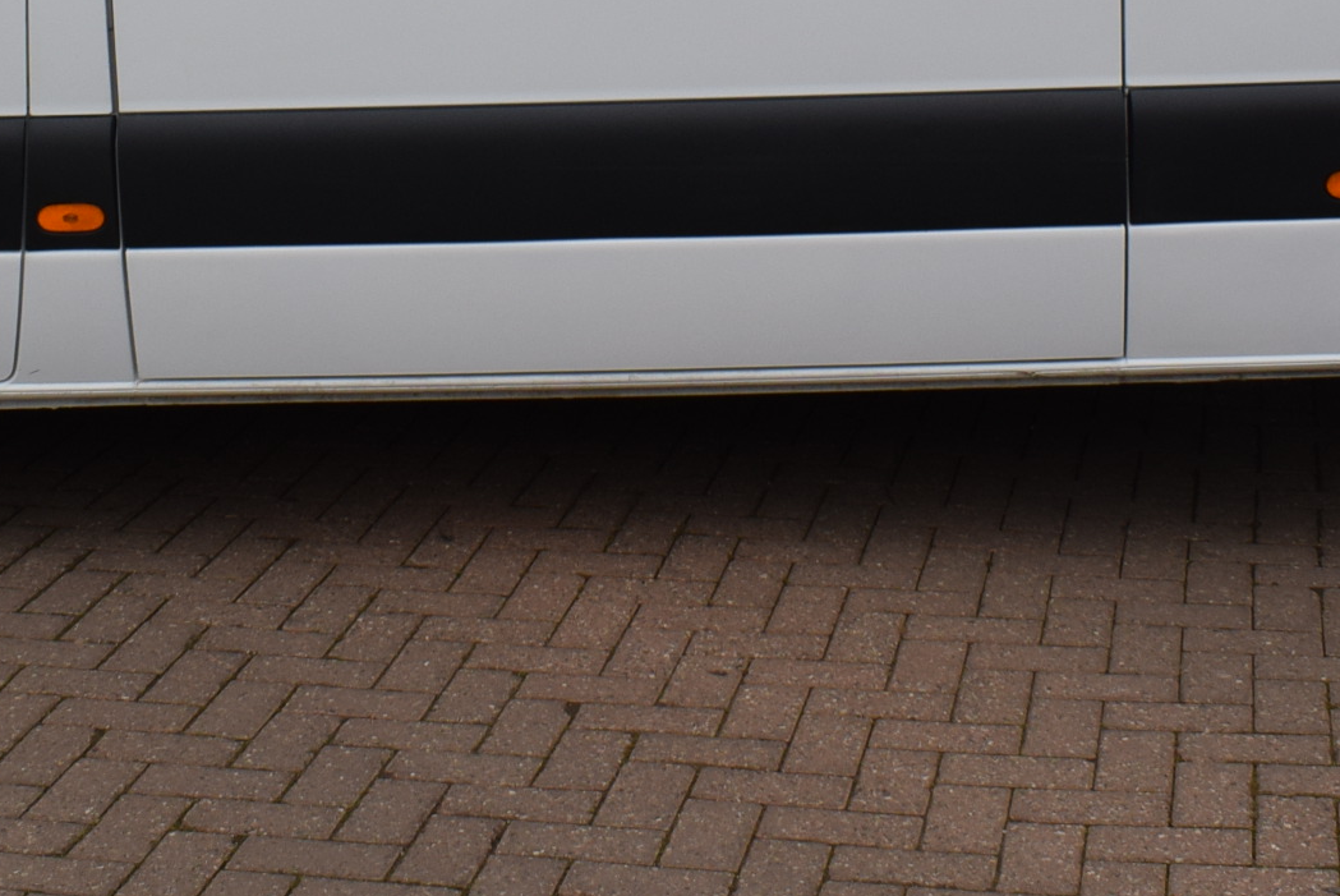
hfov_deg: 26.3
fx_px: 2868
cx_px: 625
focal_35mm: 77
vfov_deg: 16.8
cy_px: -252
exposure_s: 1/250
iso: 400
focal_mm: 18
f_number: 8
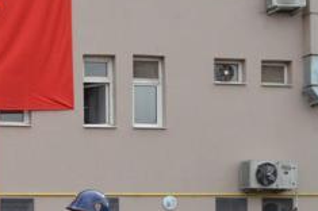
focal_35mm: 108
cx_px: -187
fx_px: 953
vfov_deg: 12.4
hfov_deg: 16.8
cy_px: 245
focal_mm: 22
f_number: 13
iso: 1600
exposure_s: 1/640
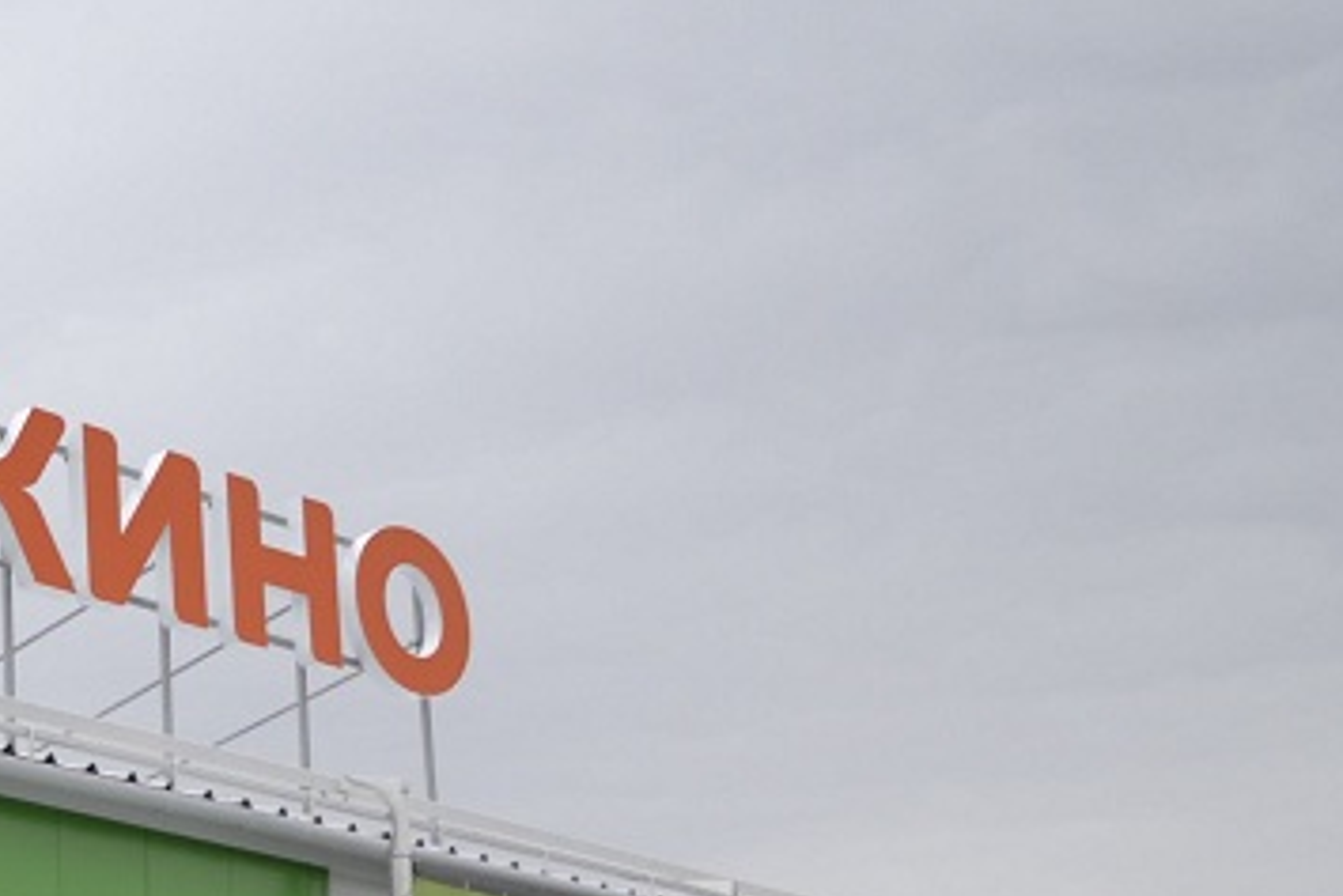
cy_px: 938
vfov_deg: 17.5
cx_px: -443
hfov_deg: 23.3
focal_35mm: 76
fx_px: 2836
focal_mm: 18
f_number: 3.5
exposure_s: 1/500
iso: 400
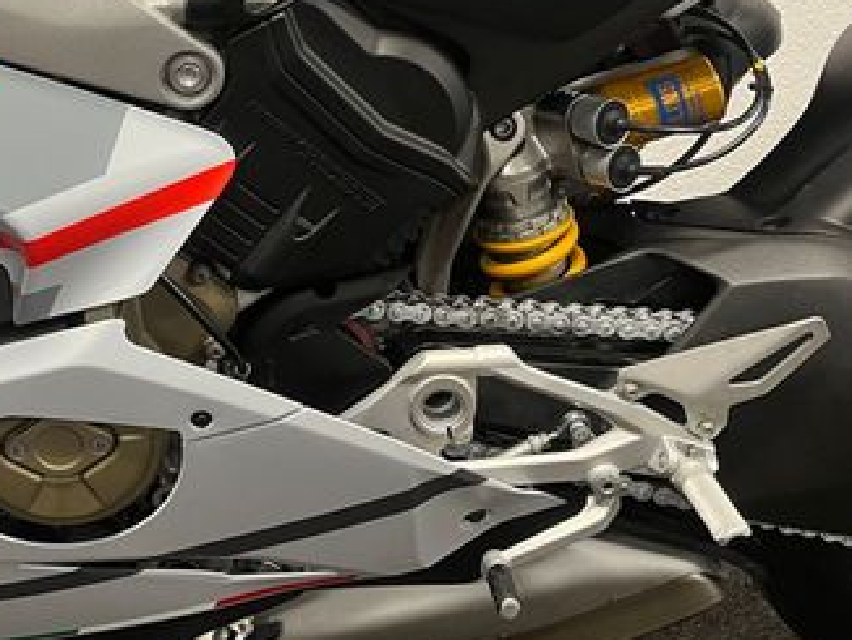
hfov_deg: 36.6
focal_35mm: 51
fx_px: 1256
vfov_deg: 27.8
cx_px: 220
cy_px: 91
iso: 125
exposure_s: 1/50
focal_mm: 5.1
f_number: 1.6
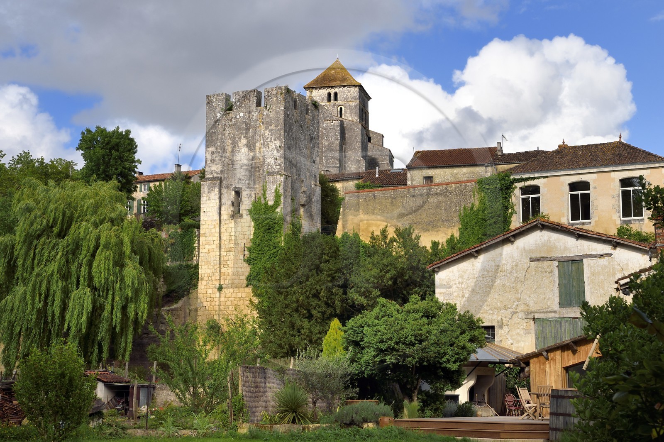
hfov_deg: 32.4
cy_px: 221
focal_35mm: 62
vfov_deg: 21.9
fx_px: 1143
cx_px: 332
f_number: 14
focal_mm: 62
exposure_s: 1/200
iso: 200
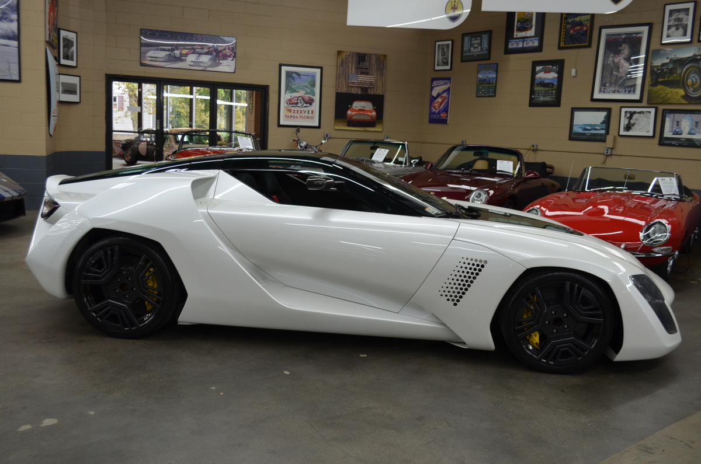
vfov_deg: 39.8
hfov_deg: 57.3
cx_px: 350
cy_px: 232
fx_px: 641
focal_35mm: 33
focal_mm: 22
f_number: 4
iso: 400
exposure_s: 1/60
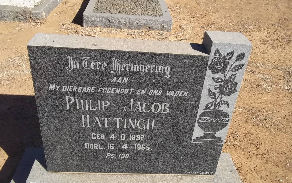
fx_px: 271
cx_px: 146
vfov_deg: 37.2
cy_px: 99
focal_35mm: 34
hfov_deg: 56.7
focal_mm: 5.7
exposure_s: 1/400
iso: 80
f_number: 5.5
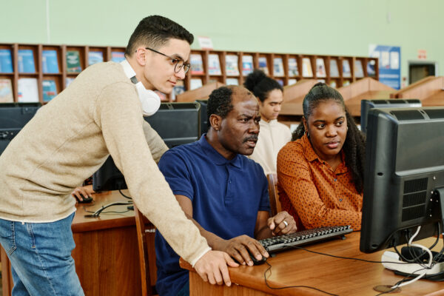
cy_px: 148
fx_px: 715
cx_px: 222
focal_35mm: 58
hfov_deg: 34.5
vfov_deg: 23.4
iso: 640
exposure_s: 1/125
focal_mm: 58
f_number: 4.5
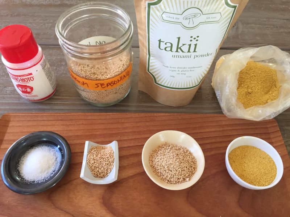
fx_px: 243
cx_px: 145
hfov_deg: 61.7
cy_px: 108
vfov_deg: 48.2
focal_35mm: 29
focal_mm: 4.15
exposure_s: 1/30
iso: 40
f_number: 2.2
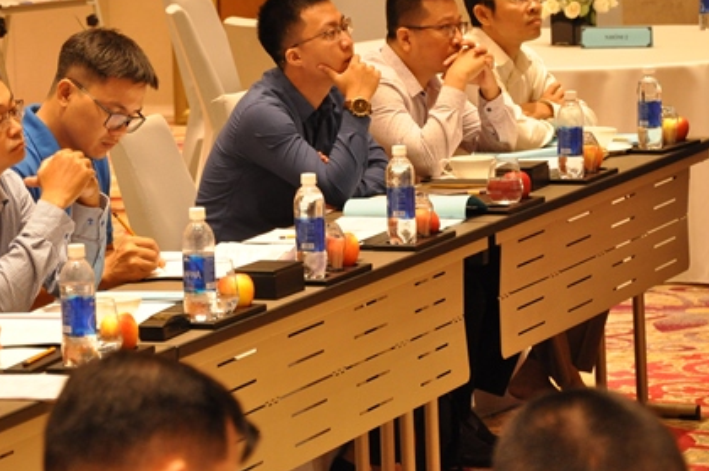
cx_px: 228
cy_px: 154
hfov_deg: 10.4
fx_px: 3895
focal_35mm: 198
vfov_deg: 6.9
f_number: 5.6
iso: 1600
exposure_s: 1/30
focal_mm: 92
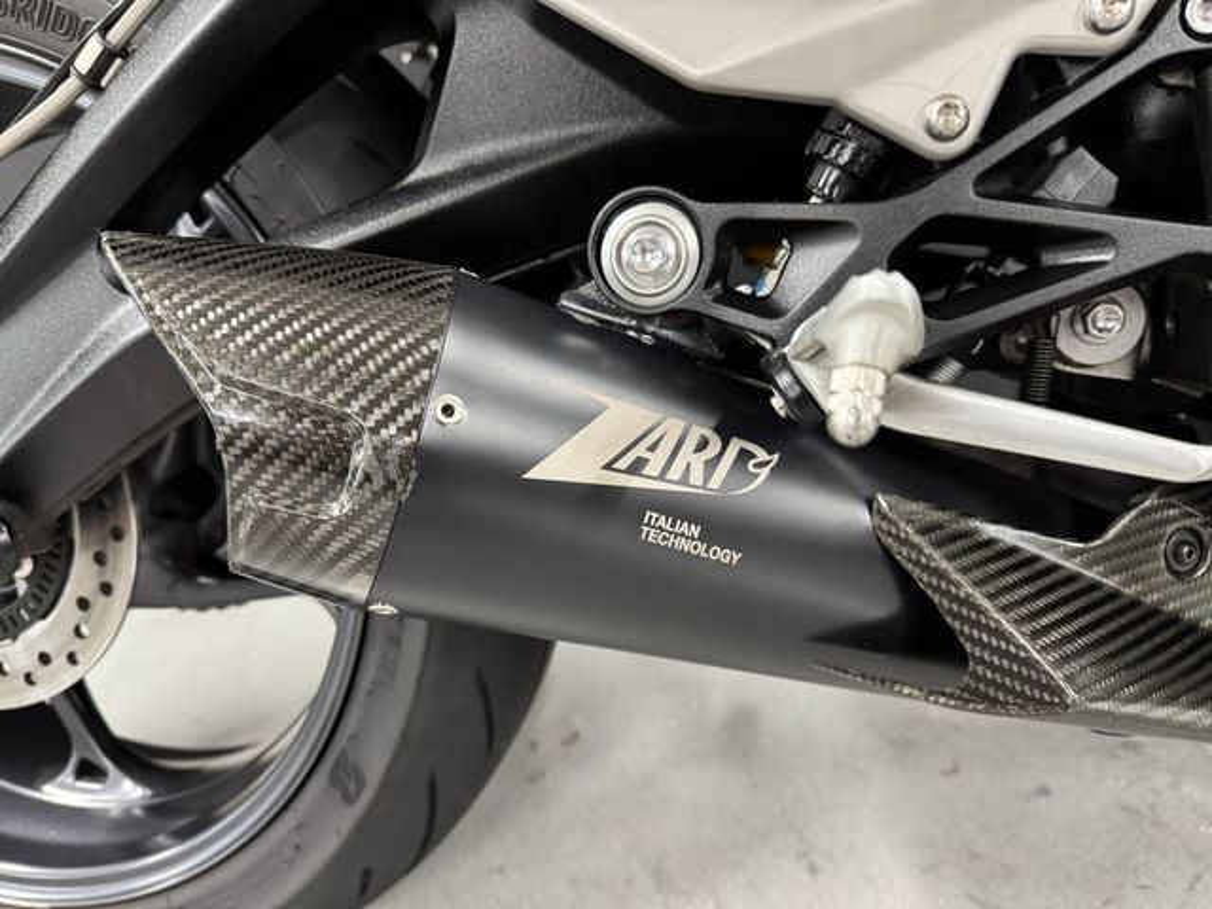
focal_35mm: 24
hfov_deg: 71.6
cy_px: 454
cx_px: 606
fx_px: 840
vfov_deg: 56.8
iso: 640
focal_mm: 6.76
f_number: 1.78
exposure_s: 1/50
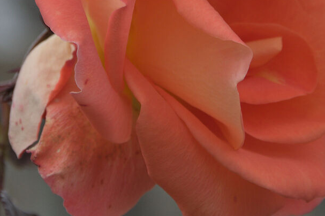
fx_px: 3320
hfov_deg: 5.6
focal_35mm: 368
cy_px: 35
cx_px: 192
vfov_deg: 3.7
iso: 200
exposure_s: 1/250
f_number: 5.3
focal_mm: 62
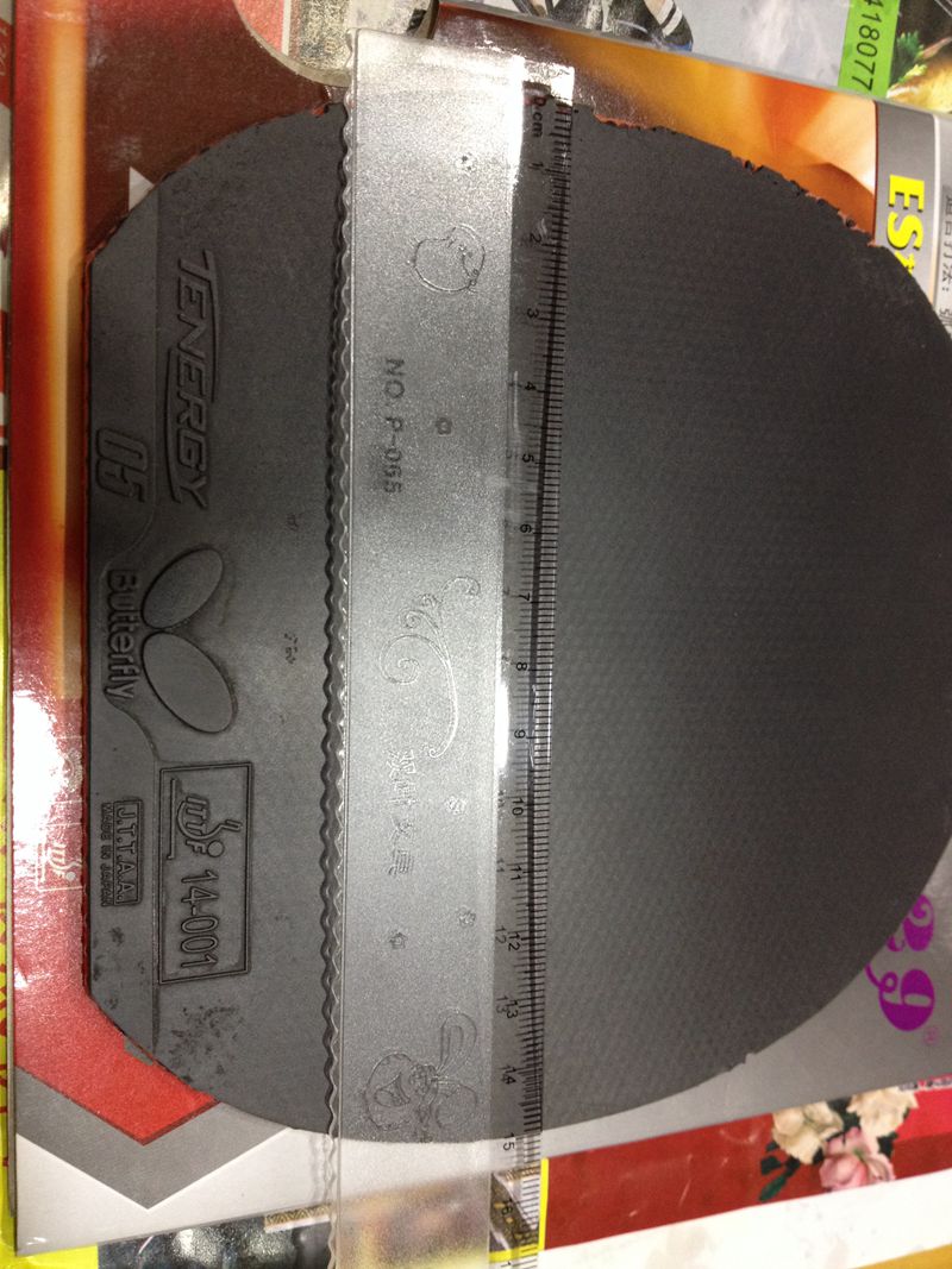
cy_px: 634
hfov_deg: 40.7
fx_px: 1284
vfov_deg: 52.6
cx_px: 476
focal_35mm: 35
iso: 160
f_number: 2.4
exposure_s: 1/20
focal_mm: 4.28
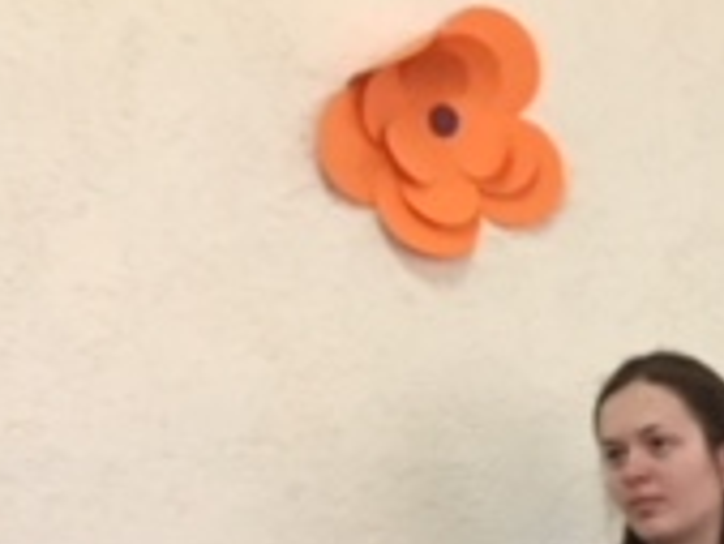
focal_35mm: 110
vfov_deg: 12.8
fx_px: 2302
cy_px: 805
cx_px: 1122
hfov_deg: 16.2
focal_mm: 4.15
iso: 200
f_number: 2.2
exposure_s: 1/25
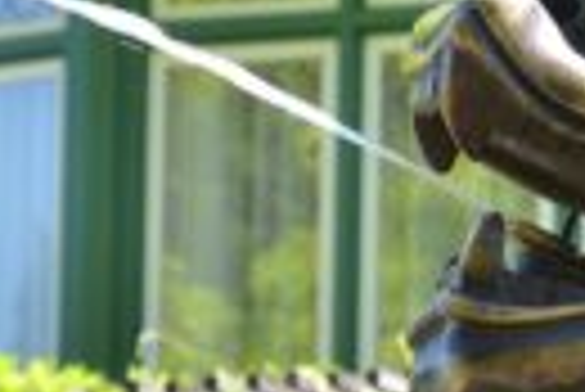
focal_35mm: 391
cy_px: 378
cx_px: 684
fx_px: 6361
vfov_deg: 3.5
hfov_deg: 5.2
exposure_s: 1/200
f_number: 9
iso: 400
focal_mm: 85
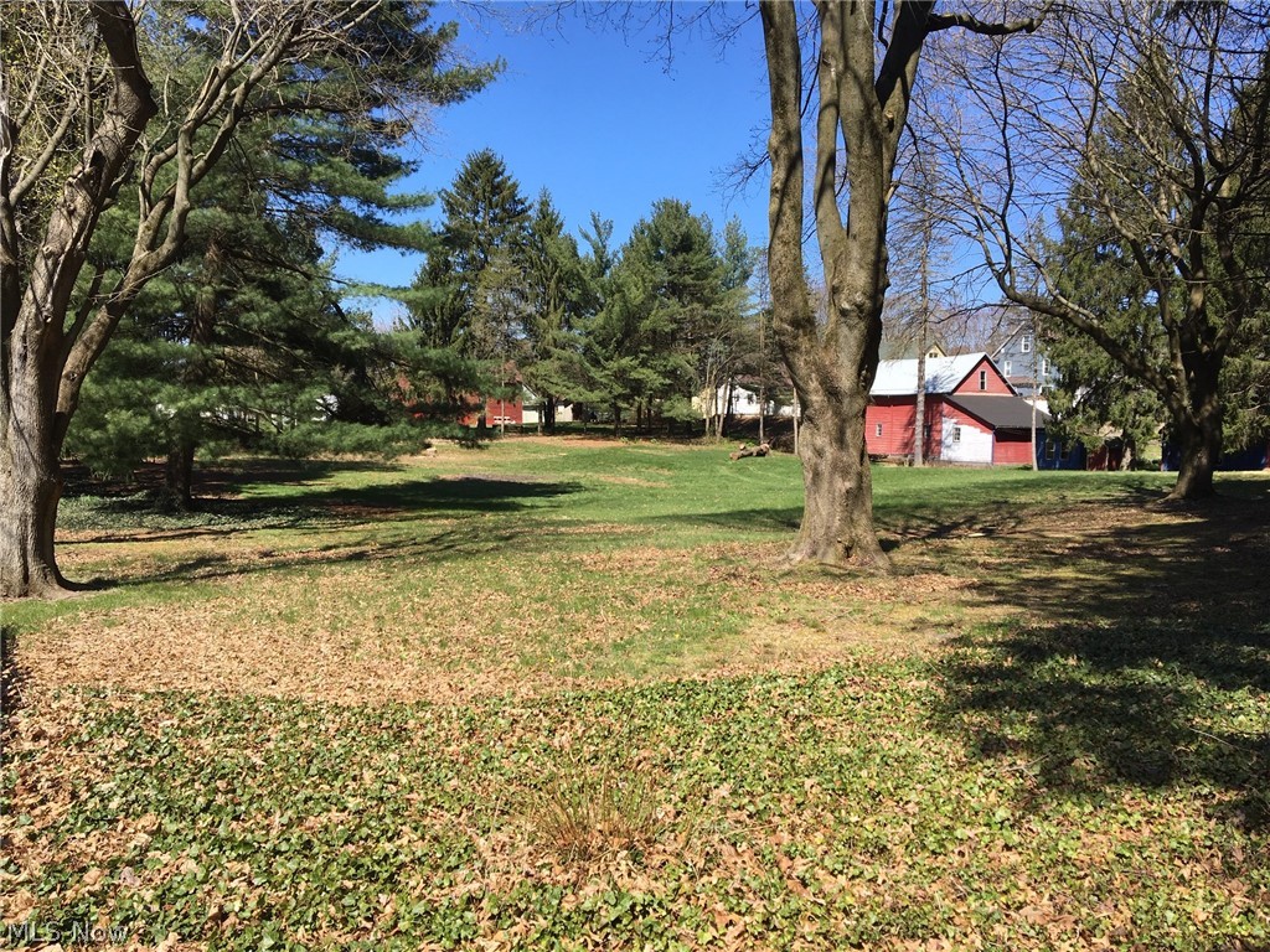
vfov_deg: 48.2
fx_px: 1064
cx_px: 635
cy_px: 476
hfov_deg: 61.7
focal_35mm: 29
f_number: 2.2
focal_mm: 4.15
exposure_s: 1/999
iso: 25
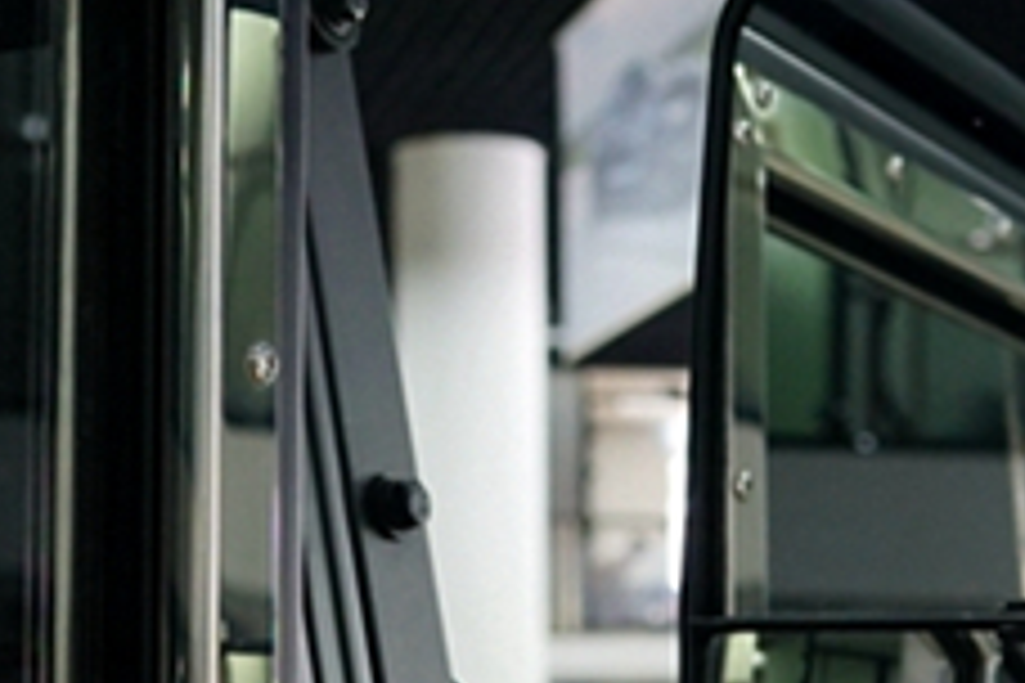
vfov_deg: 13.6
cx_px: 877
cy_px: 586
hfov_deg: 20.1
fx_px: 2847
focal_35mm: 100
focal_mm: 24
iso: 640
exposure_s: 1/60
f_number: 4
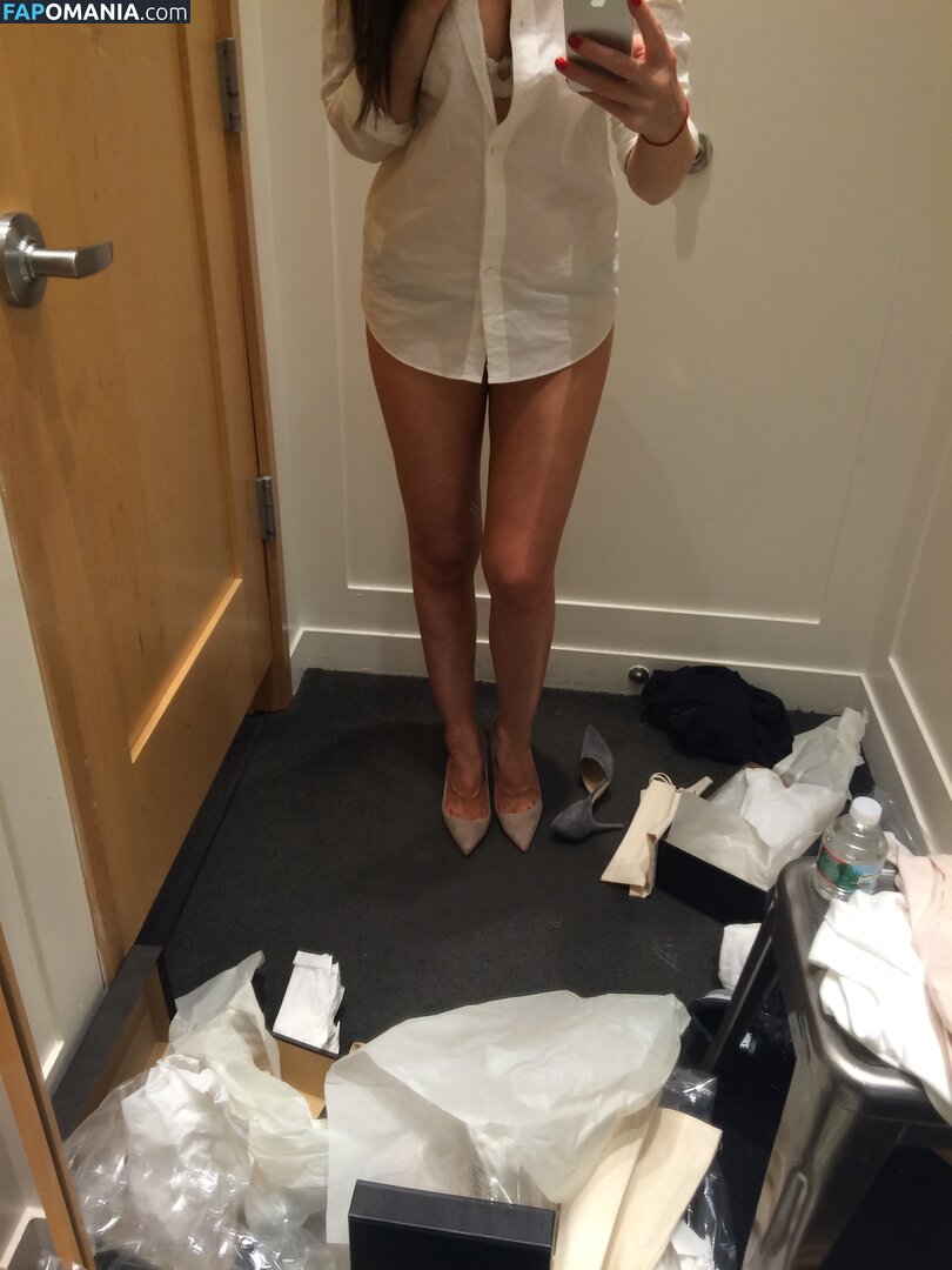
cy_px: 635
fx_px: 1063
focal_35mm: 29
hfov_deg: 48.2
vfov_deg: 61.7
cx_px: 476
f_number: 2.2
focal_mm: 4.15
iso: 32
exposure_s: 1/40
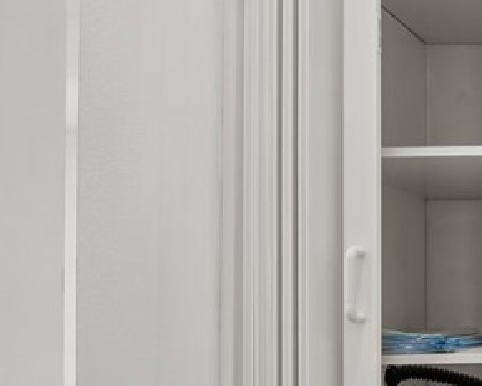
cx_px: 743
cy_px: 317
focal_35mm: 53
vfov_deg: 27.9
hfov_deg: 25.5
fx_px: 756
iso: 250
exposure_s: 1/2.5
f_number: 8
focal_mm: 16
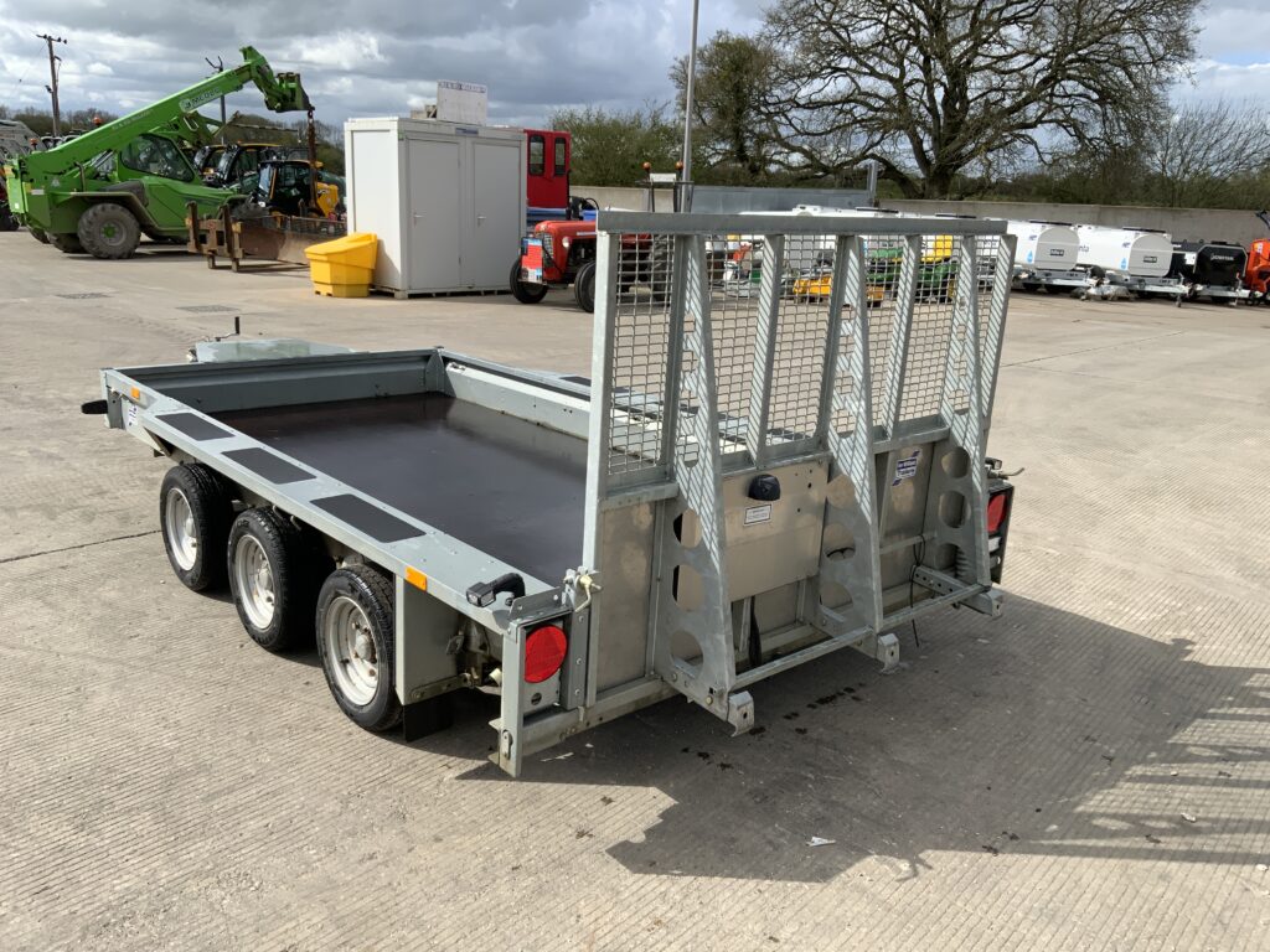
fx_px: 1064
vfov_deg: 48.2
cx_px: 635
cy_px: 476
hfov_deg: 61.7
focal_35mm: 29
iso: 16
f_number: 1.8
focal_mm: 3
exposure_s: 1/1451
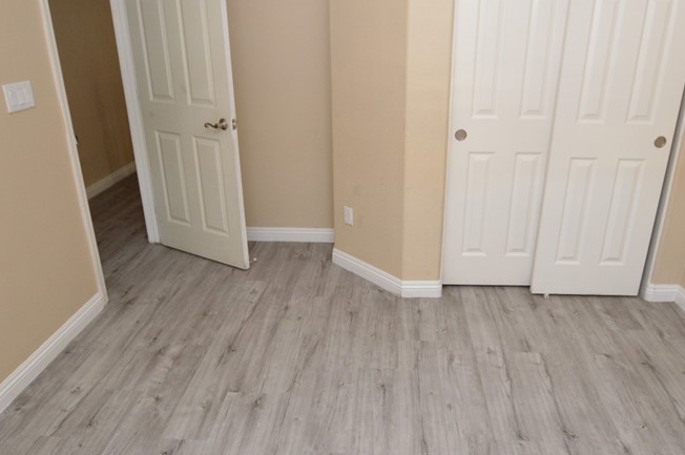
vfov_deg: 51.1
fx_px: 475
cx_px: 370
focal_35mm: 25
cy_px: 211
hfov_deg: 71.5
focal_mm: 10
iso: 720
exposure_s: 1/60
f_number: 3.5
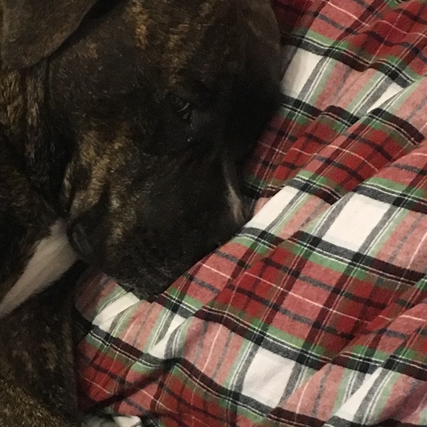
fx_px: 1354
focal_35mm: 97
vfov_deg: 17.8
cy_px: 304
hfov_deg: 17.6
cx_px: 34
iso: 200
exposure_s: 1/30
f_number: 2.2
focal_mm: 4.15
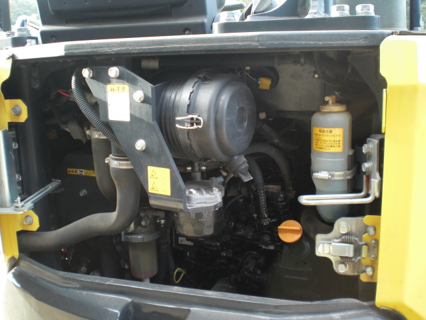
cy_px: 160
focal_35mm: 38
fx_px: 468
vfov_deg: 37.7
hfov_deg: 49.0
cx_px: 213
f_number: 3.1
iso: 200
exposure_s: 1/60
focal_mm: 6.3
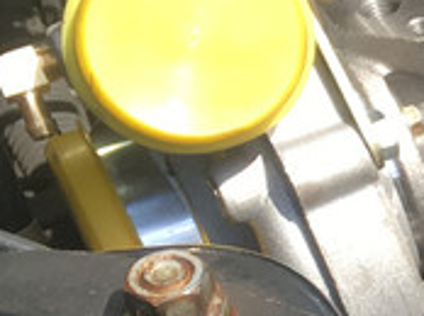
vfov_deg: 8.3
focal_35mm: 178
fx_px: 2177
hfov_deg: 9.4
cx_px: 1151
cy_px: 258
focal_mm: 4.15
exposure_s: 1/545
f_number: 2.2
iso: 25
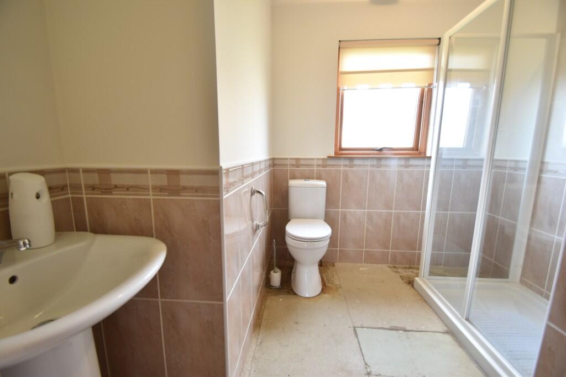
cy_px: 188
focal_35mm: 15
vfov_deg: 77.3
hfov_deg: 100.4
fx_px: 236
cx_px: 283
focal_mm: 10
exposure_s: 1/15
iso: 250
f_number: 4.5
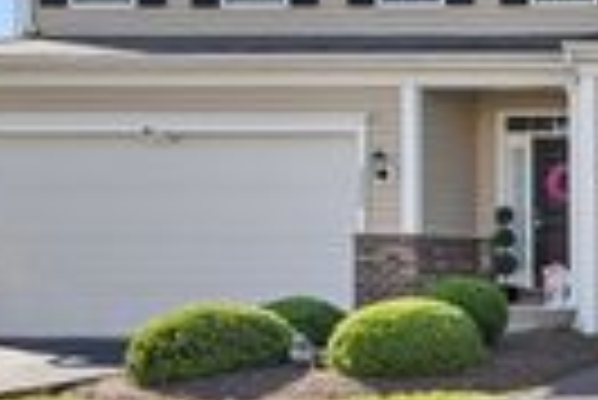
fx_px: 998
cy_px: 178
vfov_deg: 22.7
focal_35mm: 60
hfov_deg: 23.4
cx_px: 985
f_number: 8
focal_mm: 16
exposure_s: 1/30
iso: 320
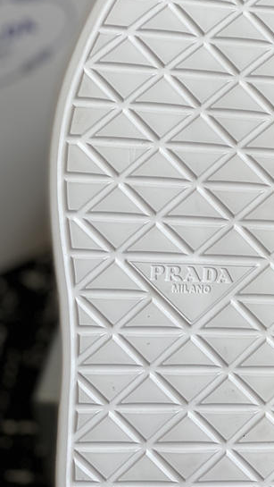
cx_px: 276
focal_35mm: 90
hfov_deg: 13.3
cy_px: 155
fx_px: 1161
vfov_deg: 23.5
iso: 20
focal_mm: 6
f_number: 2
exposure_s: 1/358
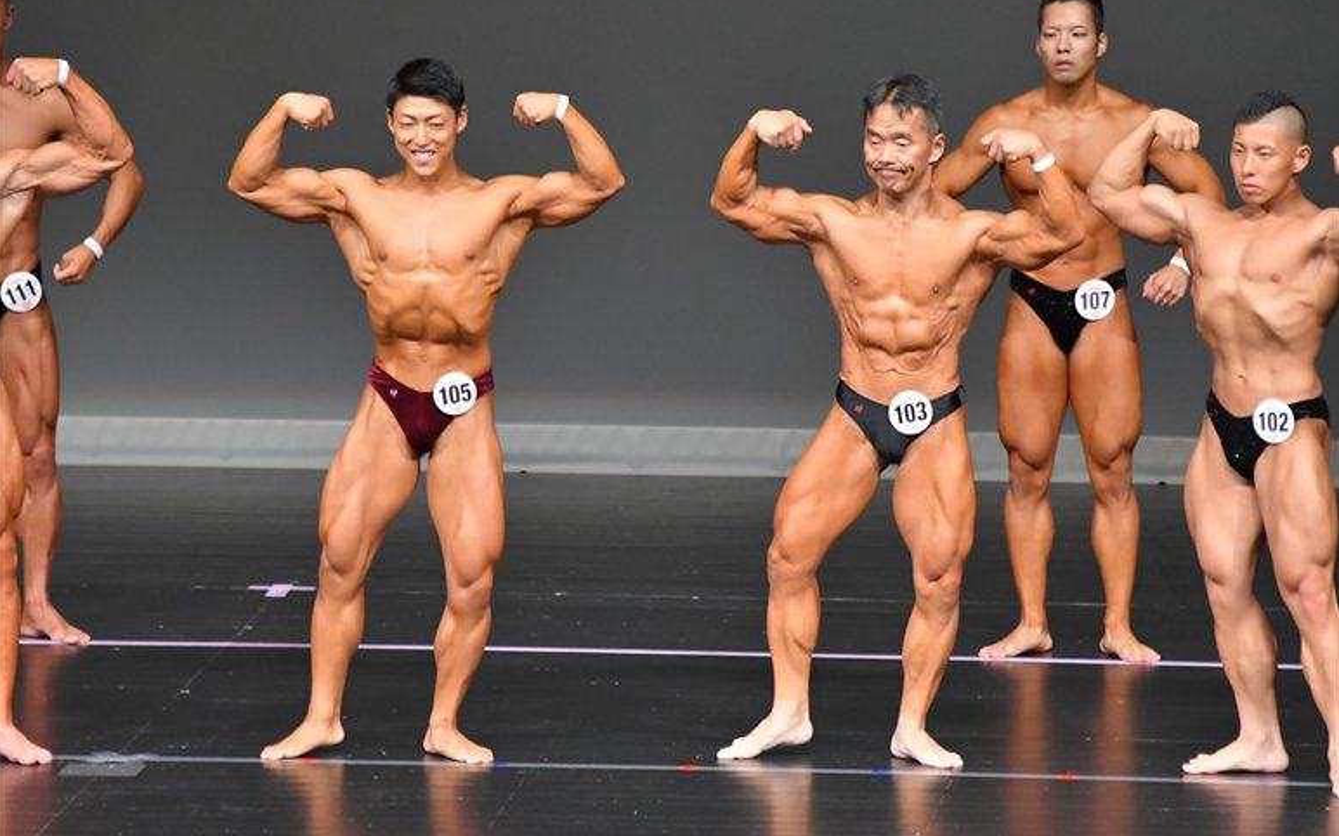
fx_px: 12878
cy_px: 399
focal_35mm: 353
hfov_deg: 6.0
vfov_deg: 3.7
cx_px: 669
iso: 5000
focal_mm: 230
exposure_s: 1/400
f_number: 5.6
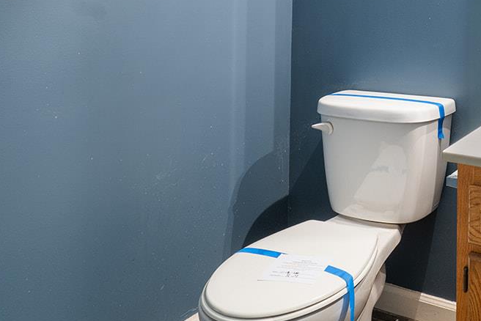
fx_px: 521
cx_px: 510
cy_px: -41
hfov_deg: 41.2
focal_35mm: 39
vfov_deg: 30.3
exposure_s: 4
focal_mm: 16
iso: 320
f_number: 10
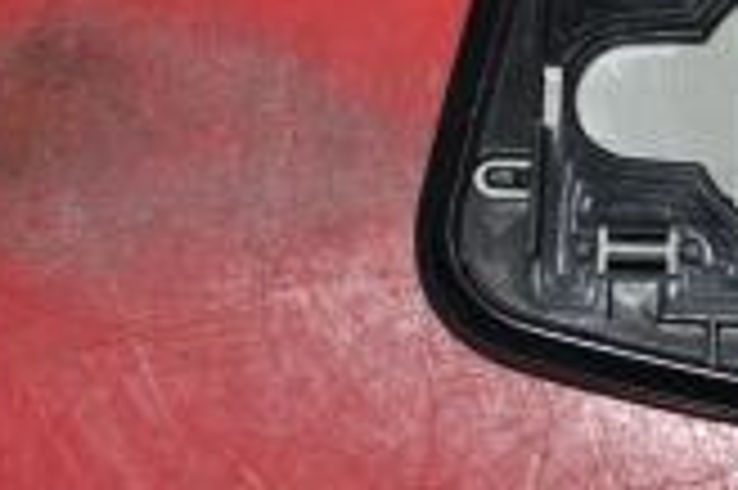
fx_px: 2990
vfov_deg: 9.4
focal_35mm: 146
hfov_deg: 13.8
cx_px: 774
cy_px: 157
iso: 560
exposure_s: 1/60
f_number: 4.2
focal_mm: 32
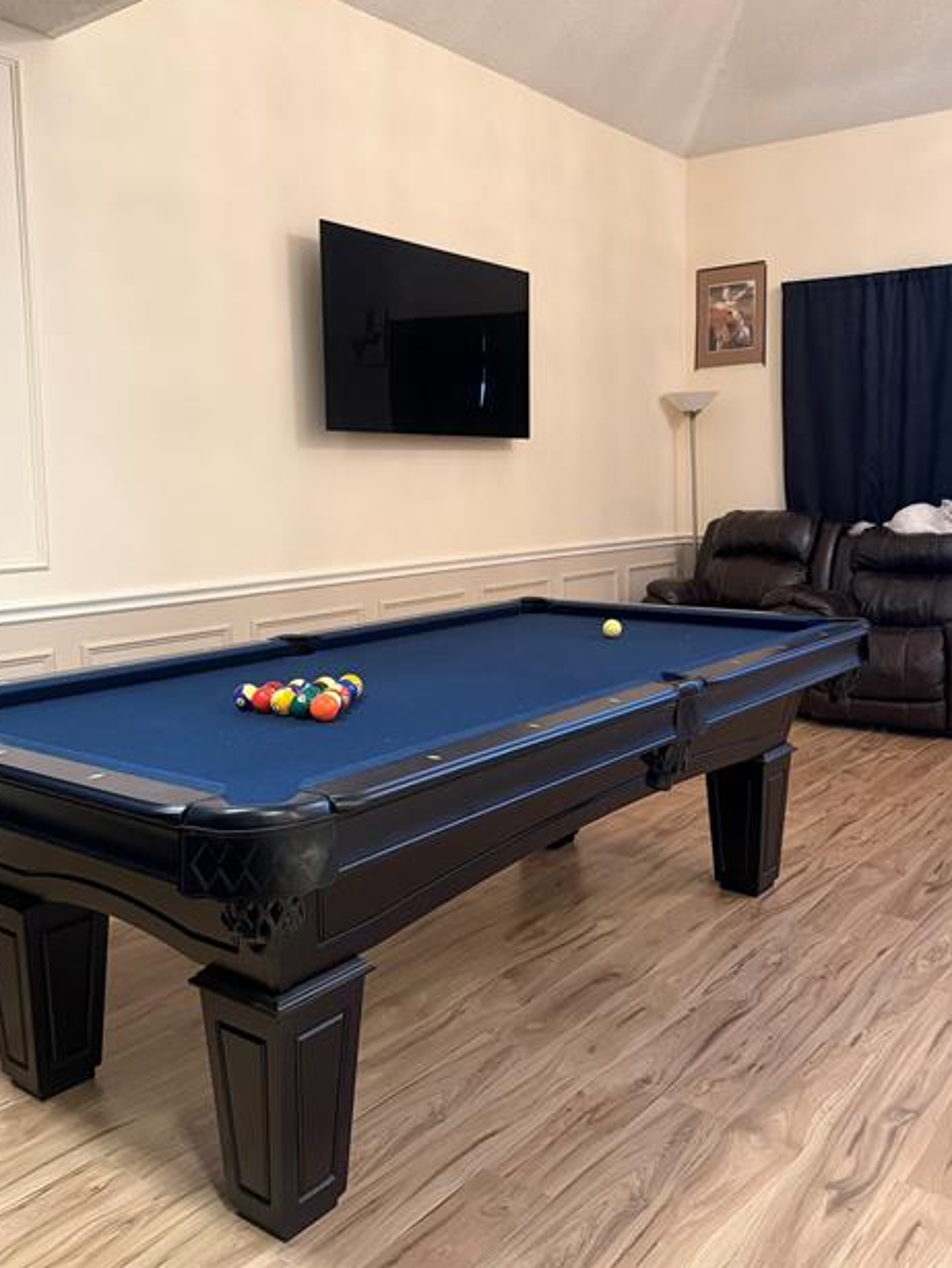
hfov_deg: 46.7
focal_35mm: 30
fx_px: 1099
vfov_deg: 59.9
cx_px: 531
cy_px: 582
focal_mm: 6.76
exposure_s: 1/60
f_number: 1.78
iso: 500
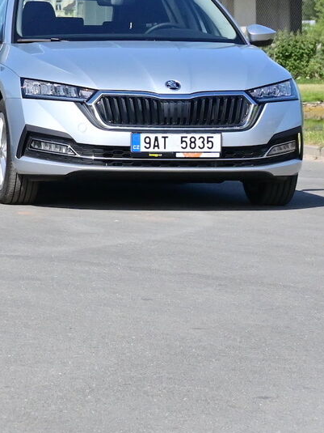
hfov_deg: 6.9
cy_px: 80
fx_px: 2584
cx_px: -350
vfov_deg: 9.5
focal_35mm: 207
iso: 500
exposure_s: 1/4000
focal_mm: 40
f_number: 5.6
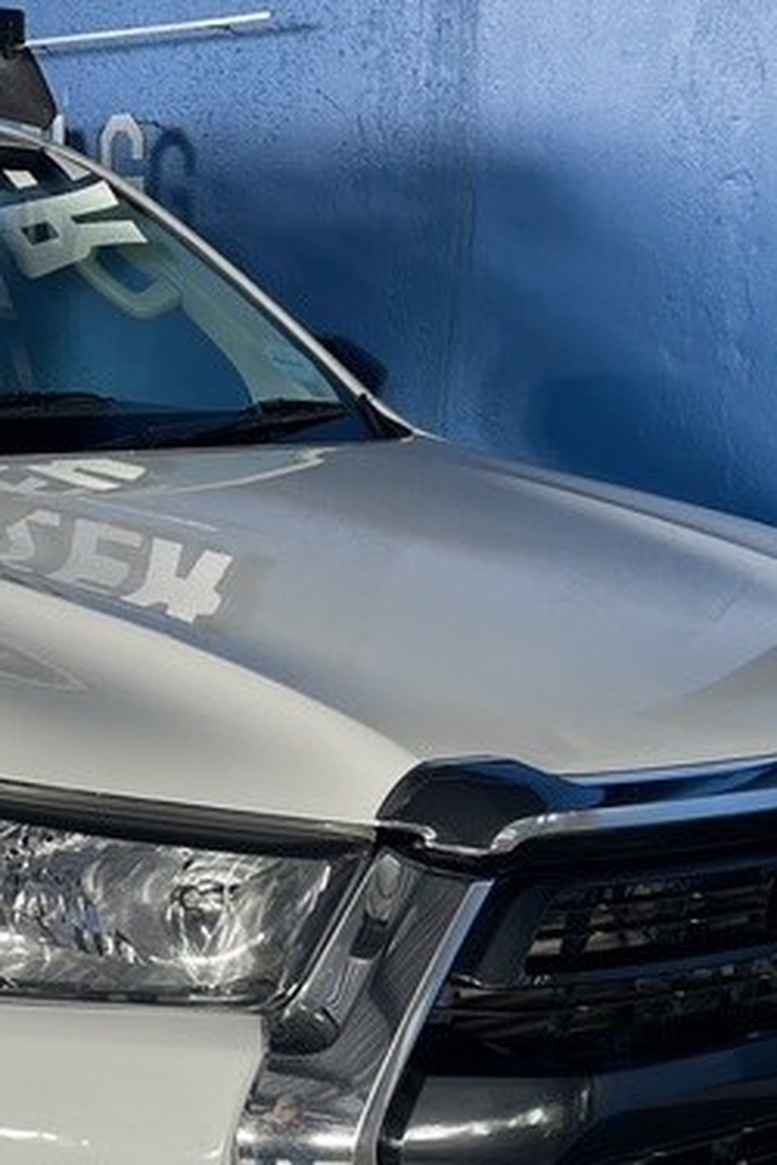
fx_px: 2298
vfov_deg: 28.0
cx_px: -12
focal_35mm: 71
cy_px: 892
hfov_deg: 18.6
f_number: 1.6
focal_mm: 5.1
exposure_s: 1/100
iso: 50
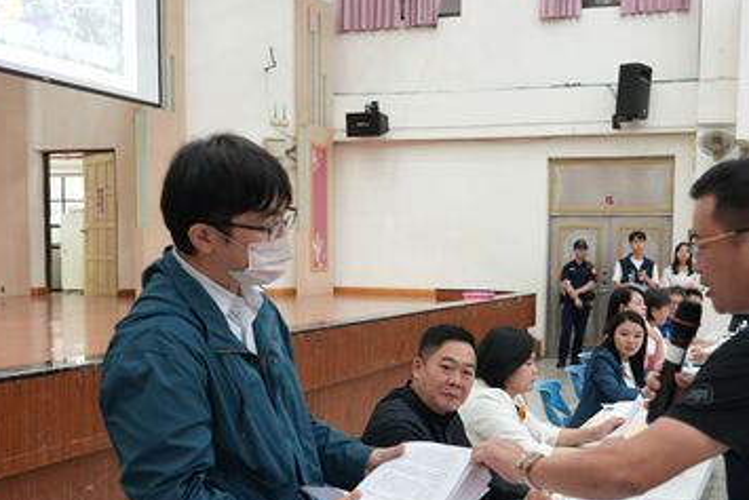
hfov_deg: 40.2
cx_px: 437
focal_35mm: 49
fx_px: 1020
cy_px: 346
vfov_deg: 27.3
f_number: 4
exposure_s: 1/60
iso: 2000
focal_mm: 29
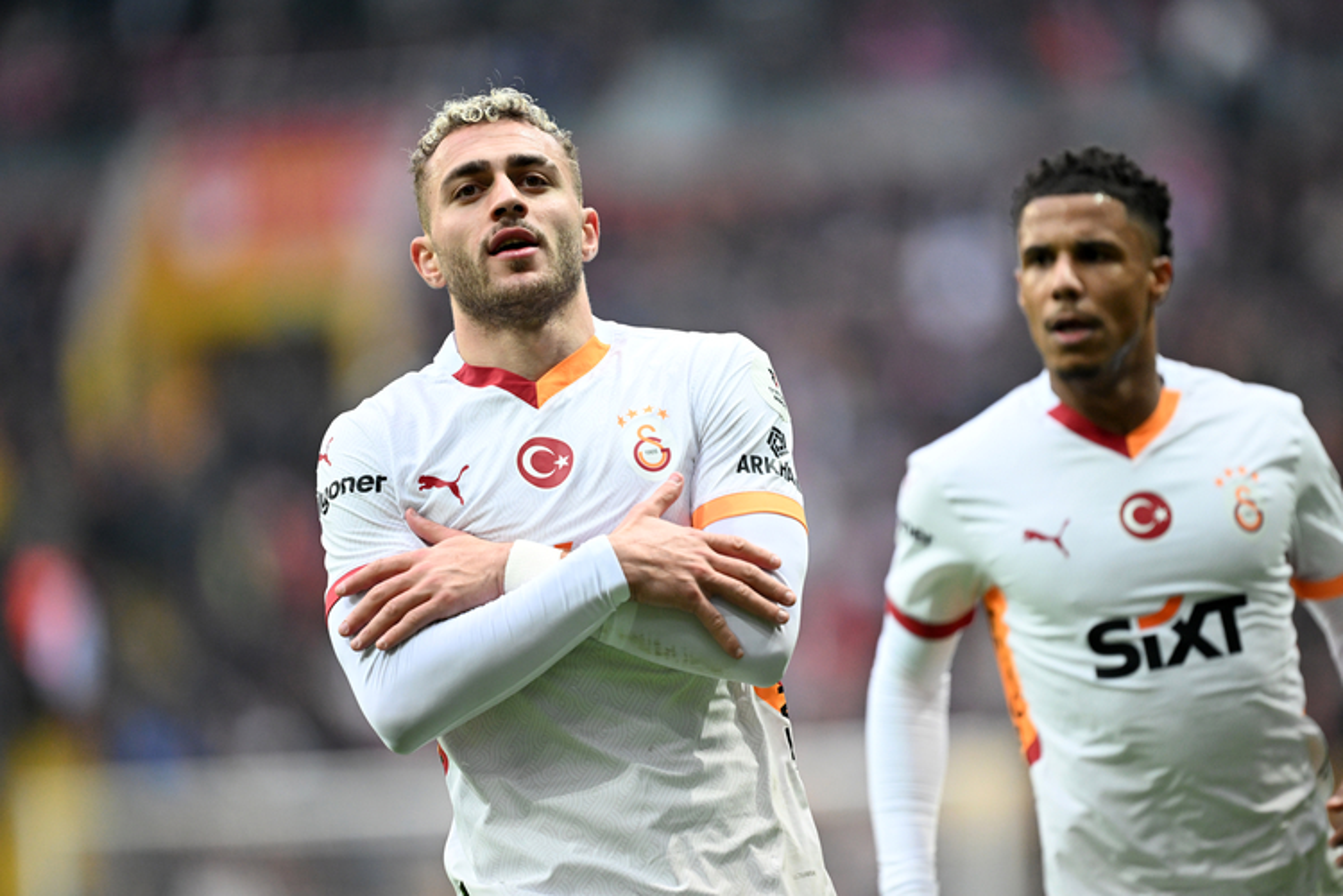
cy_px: 448
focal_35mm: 400
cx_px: 672
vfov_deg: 3.4
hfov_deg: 5.2
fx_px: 14921
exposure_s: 1/1250
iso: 2500
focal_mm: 400
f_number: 2.8
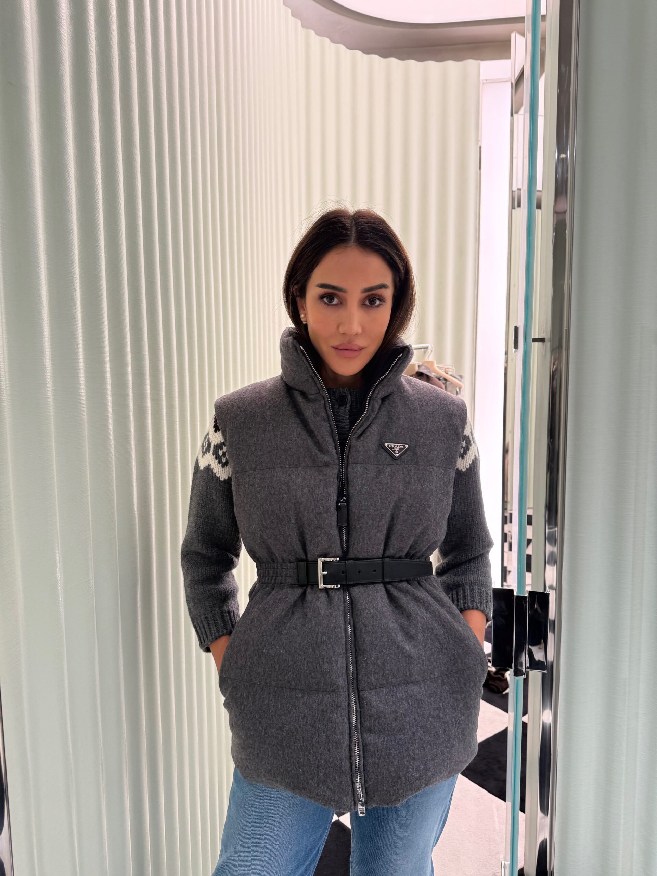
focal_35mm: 24
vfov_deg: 71.6
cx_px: 328
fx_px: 607
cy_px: 438
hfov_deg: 56.8
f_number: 1.78
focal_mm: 6.76
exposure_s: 1/121
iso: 80
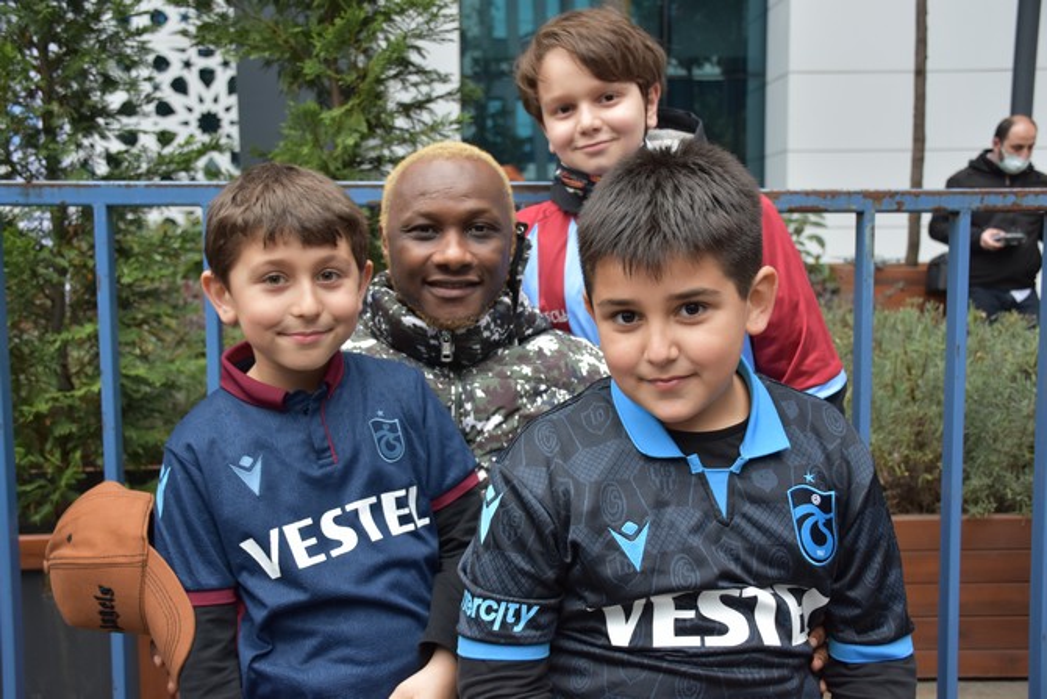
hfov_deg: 53.1
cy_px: 350
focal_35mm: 36
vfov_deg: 36.9
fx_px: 1047
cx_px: 524
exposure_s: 1/80
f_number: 4.5
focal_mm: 24
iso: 800
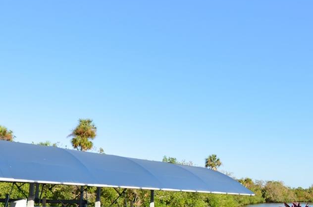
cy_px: 192
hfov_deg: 49.1
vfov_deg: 32.8
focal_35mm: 38
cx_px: 230
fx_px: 330
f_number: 3.5
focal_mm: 10
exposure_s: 1/640
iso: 100
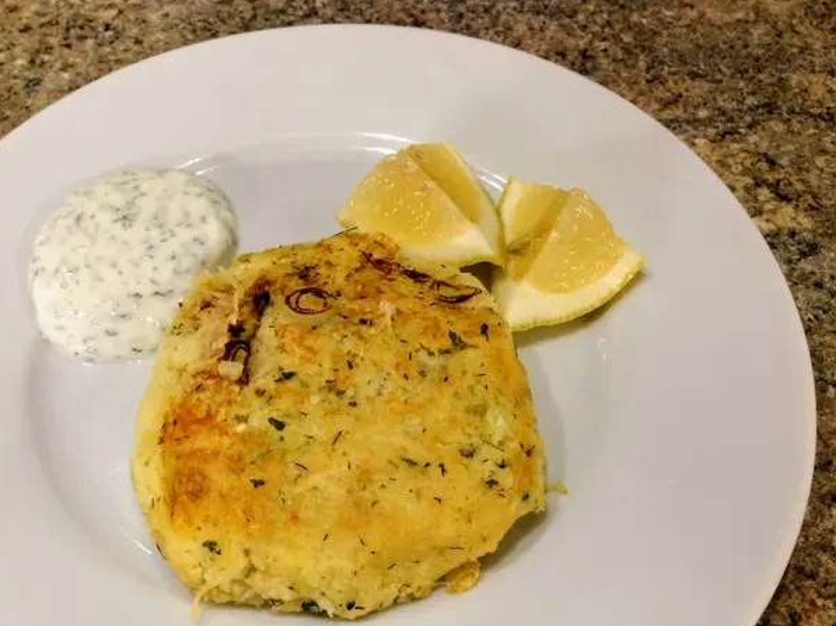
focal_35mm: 35
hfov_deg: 52.3
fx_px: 845
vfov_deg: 40.6
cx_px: 333
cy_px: 352
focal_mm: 4.15
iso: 160
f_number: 2.2
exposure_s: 1/33
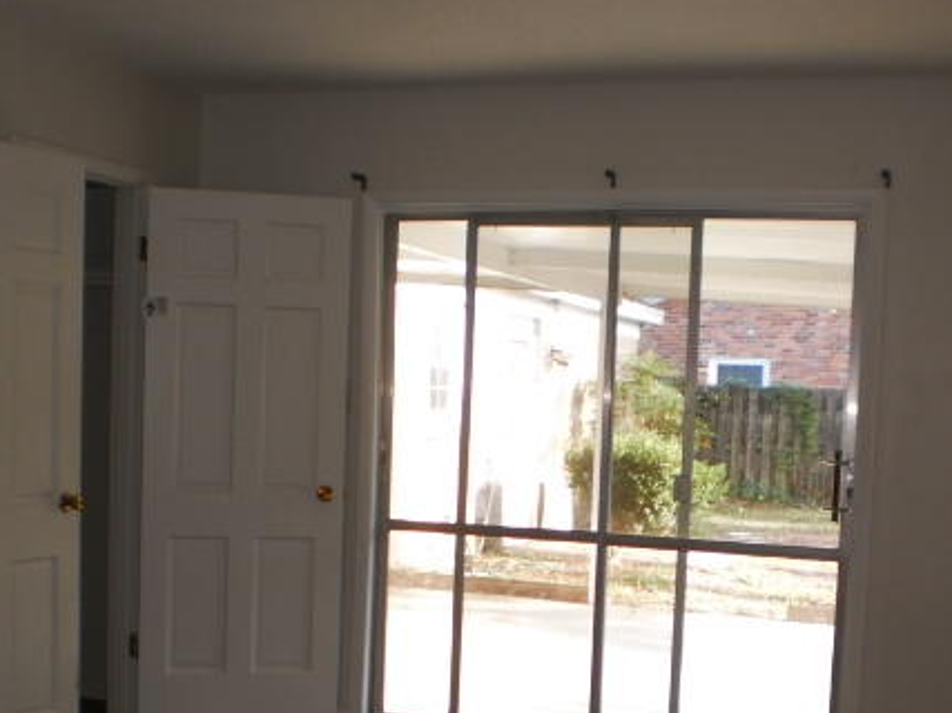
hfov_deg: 35.6
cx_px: 479
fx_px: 1485
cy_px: 504
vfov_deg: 26.8
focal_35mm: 54
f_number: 3.1
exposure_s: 1/30
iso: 125
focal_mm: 6.3
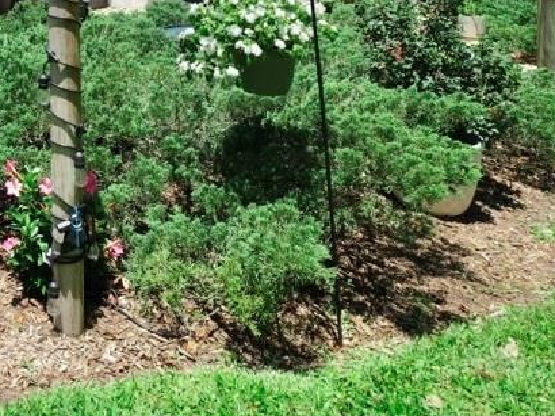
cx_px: -134
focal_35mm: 50
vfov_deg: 25.9
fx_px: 801
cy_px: -89
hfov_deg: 31.2
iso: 500
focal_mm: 20
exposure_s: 1/2000
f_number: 4
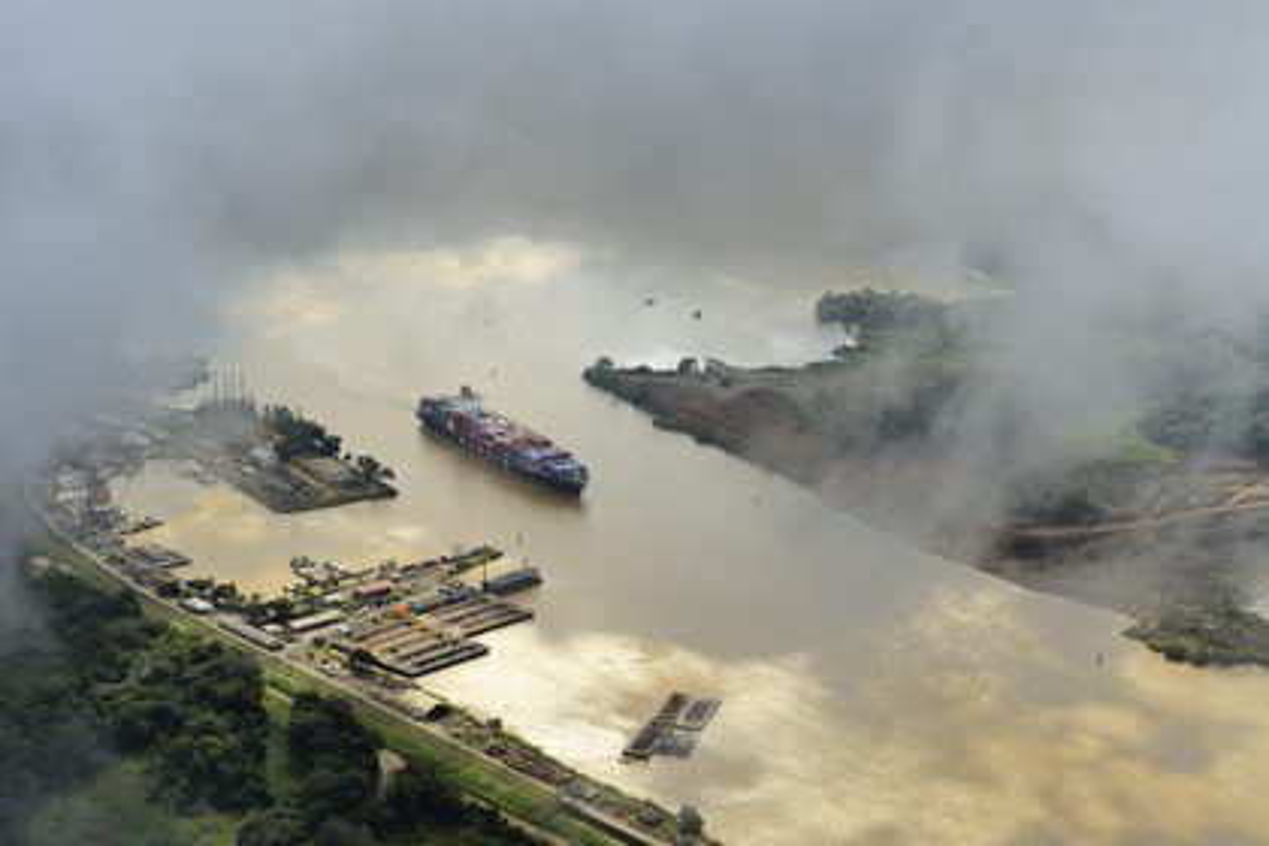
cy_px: 423
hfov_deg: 28.8
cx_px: 634
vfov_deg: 19.5
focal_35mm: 70
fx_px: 2467
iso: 320
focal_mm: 70
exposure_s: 1/1000
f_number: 11
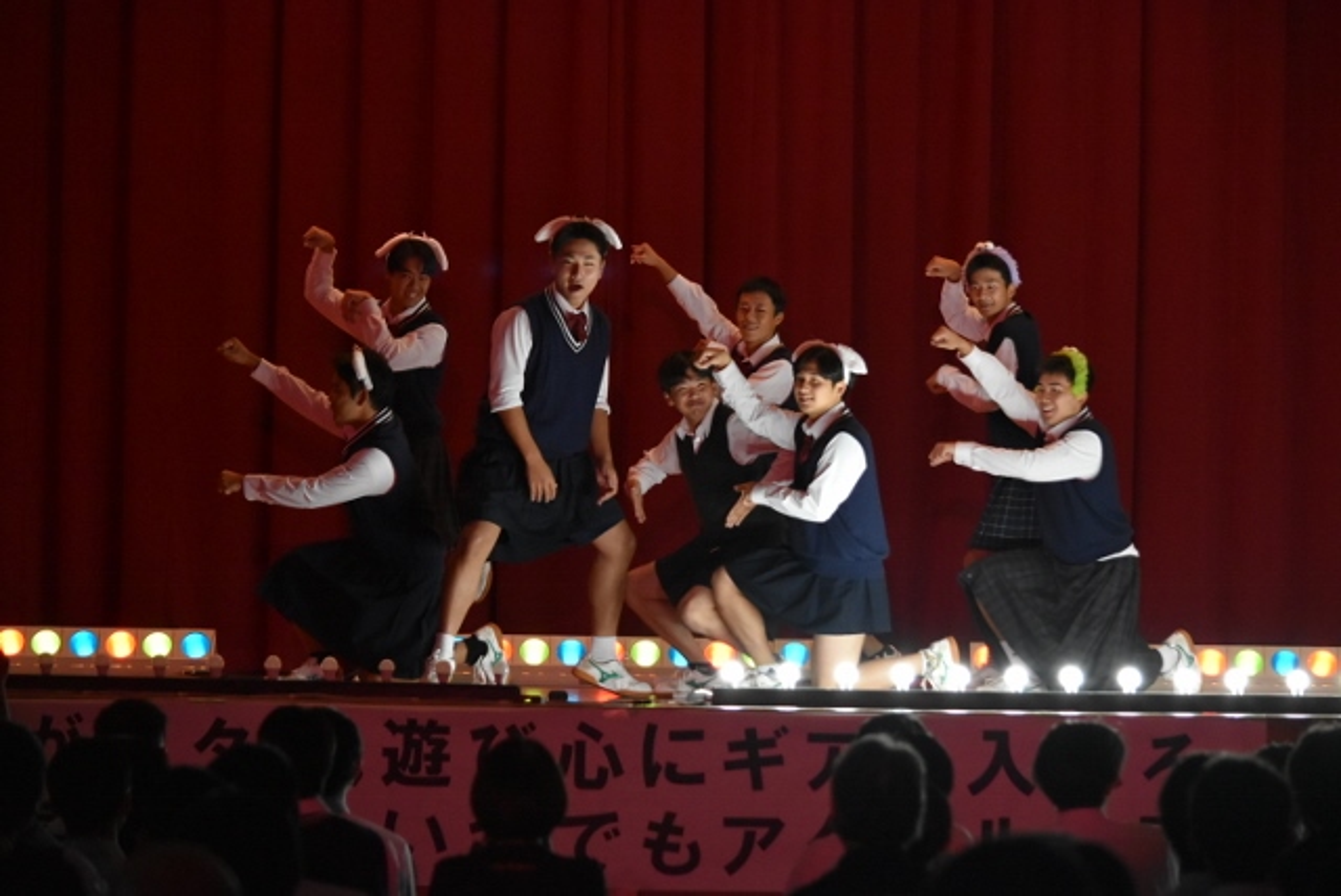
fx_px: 6152
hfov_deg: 12.4
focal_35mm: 165
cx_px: 670
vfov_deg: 8.3
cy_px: 448
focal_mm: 110
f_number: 4.8
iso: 3200
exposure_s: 1/200
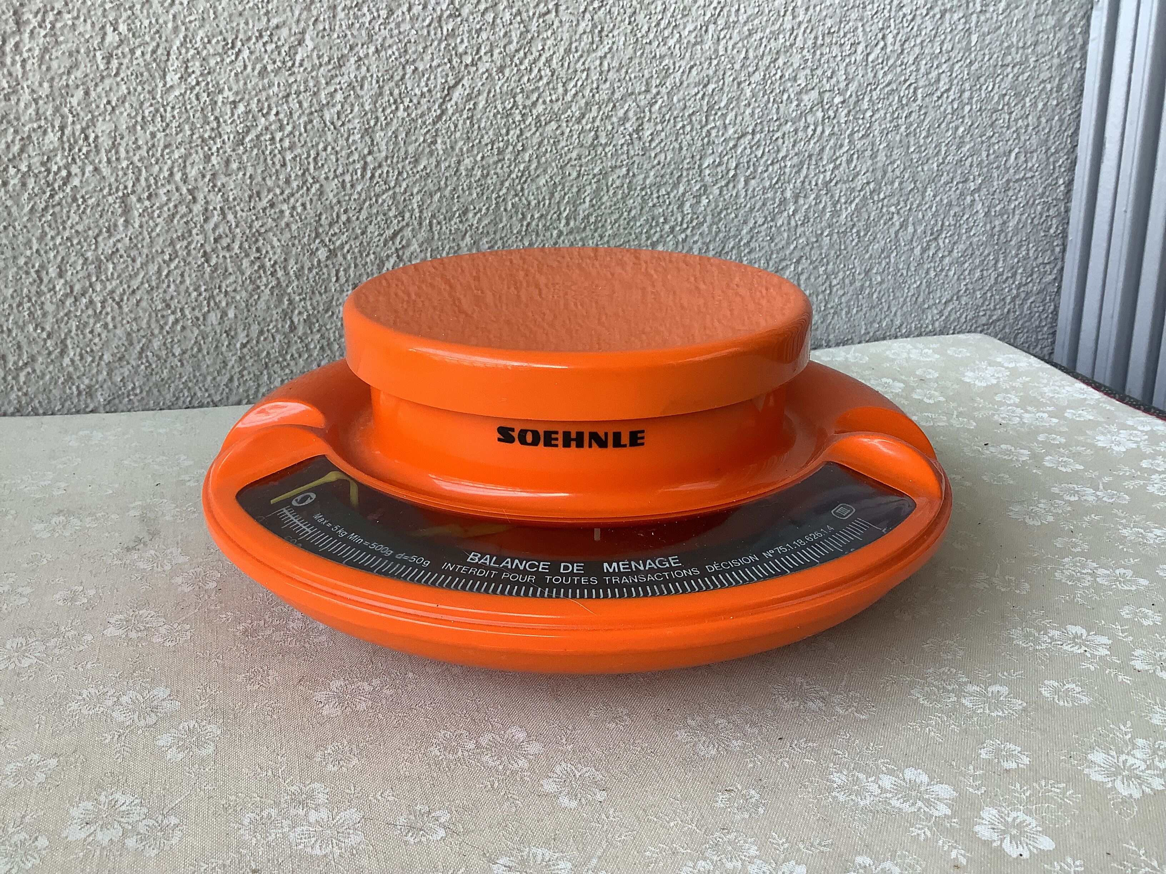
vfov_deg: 45.4
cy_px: 437
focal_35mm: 31
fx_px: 1044
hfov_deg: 58.4
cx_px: 583
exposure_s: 1/50
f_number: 2.4
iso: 50
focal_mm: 3.3
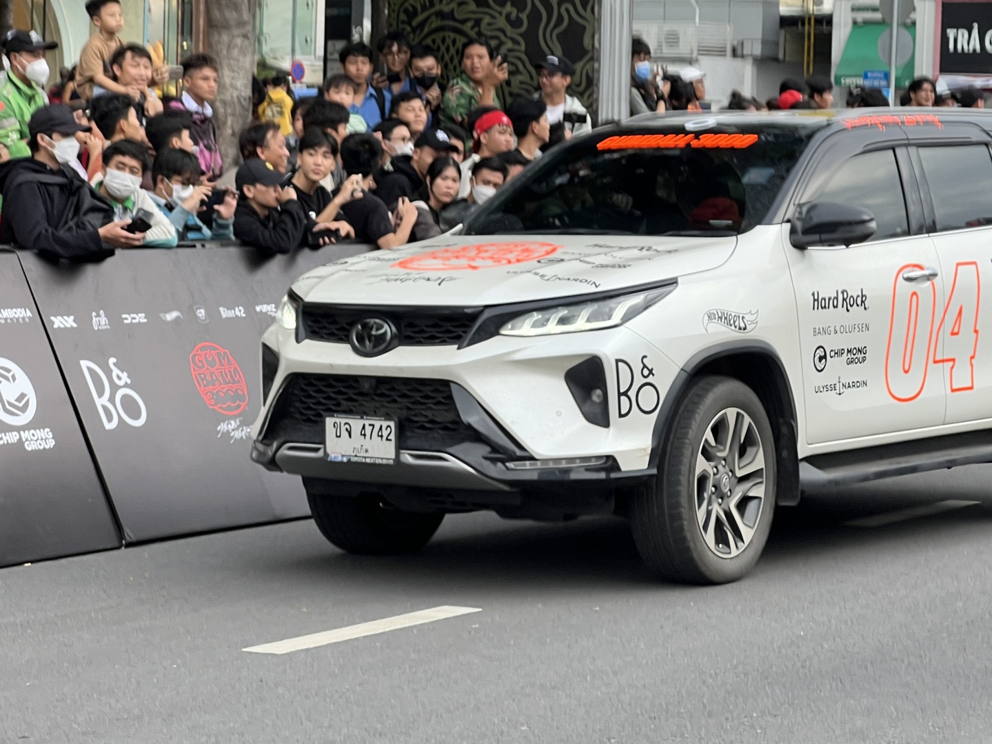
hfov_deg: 18.3
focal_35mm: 107
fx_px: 3066
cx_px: 638
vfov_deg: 13.8
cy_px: 253
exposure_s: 1/99
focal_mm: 9
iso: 40
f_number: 2.8
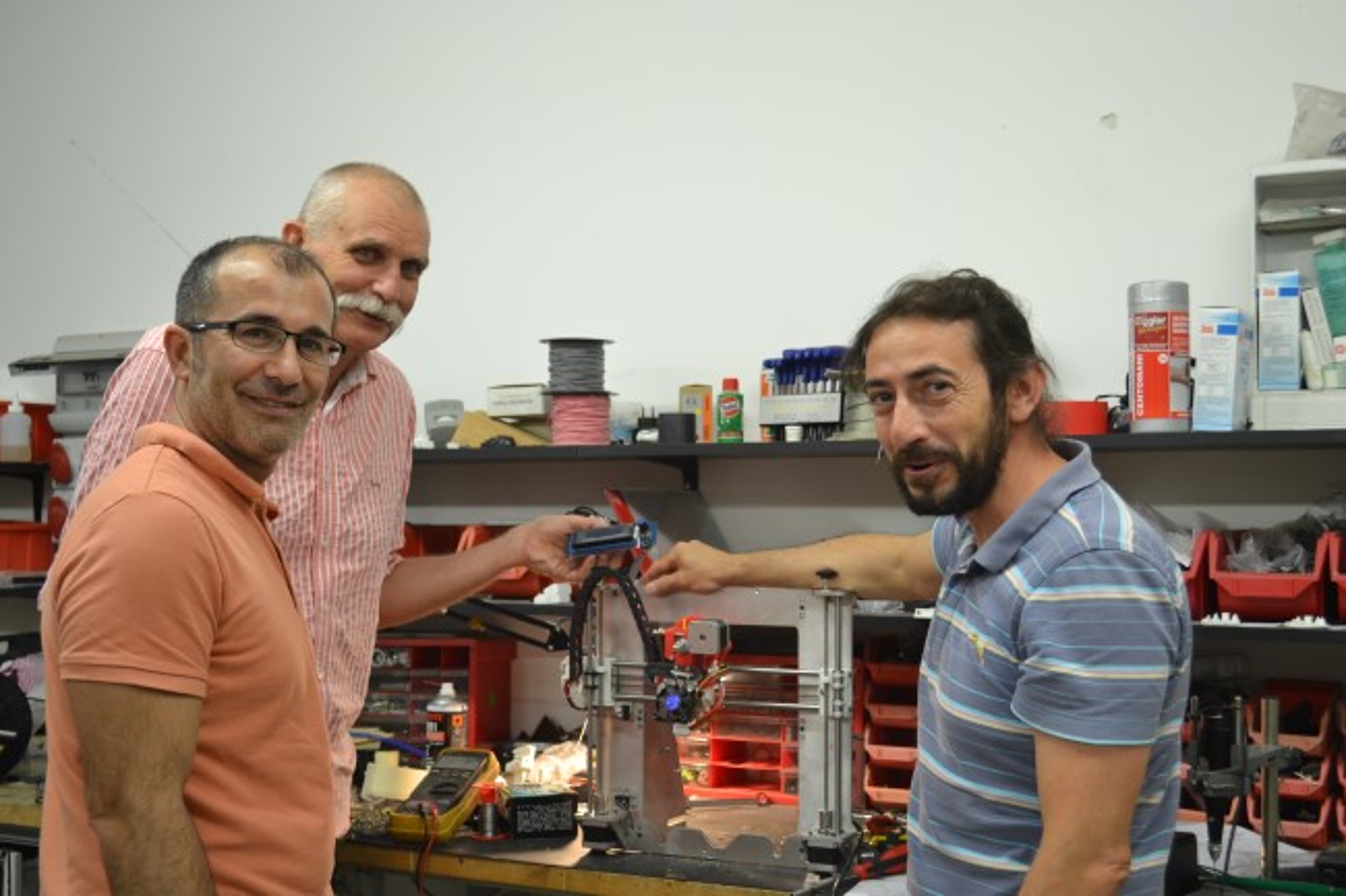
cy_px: 448
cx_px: 673
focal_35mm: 48
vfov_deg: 28.1
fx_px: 1794
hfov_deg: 41.1
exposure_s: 1/30
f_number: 4.8
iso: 400
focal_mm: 32
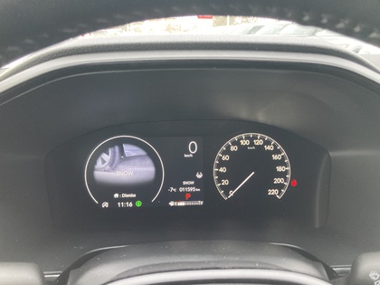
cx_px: 190
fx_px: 307
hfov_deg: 63.4
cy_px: 142
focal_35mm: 28
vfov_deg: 49.7
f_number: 1.8
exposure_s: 1/60
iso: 320
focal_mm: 3.99
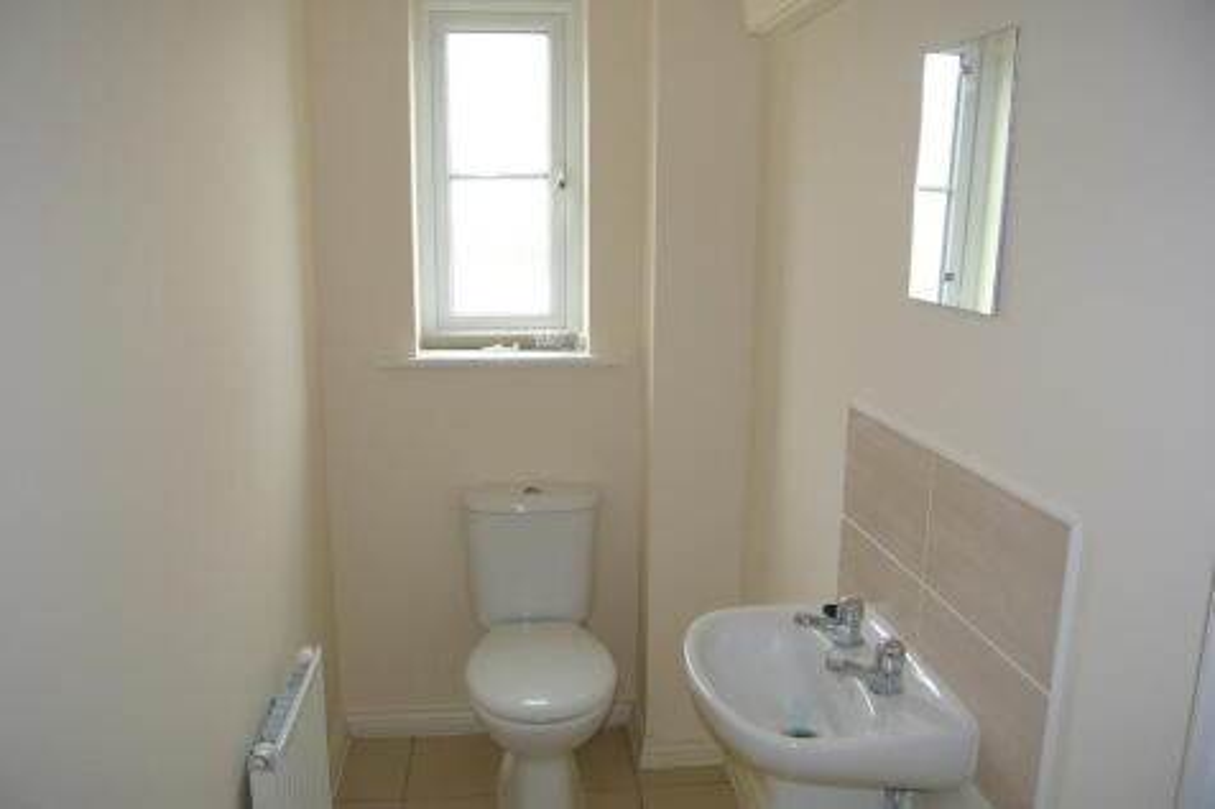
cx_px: 608
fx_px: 911
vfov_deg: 47.9
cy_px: 404
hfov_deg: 67.4
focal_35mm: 27
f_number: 3.5
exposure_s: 1/60
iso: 400
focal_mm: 10
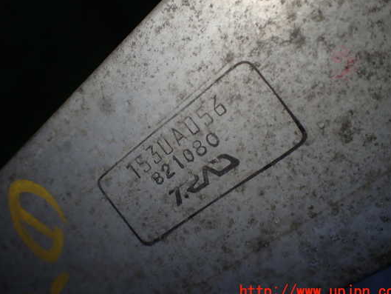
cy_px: 135
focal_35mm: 34
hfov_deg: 53.9
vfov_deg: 41.8
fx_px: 384
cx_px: 185
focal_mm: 5.4
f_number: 2.3
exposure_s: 1/125
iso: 100
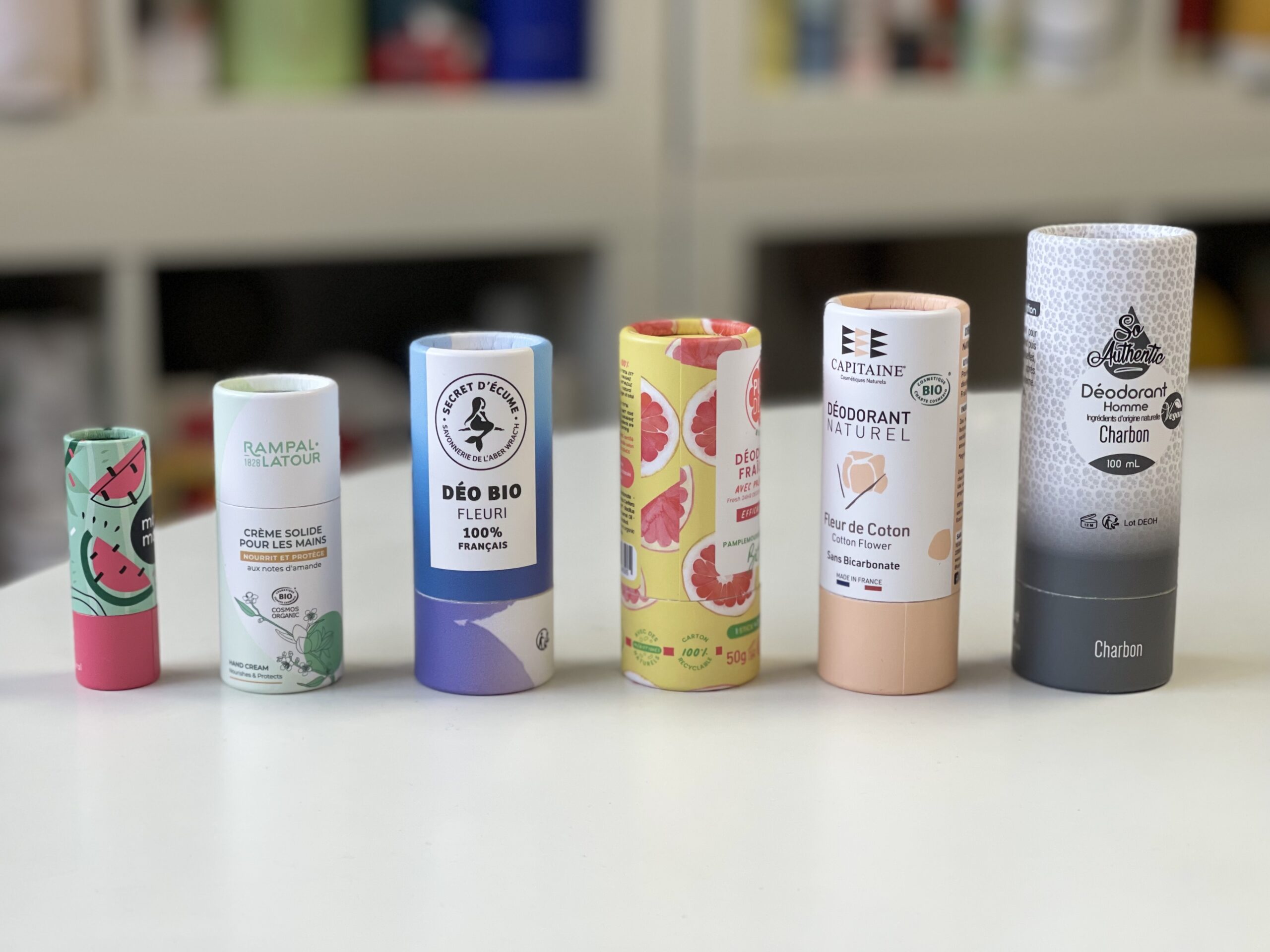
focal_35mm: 64
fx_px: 2348
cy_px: 476
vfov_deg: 22.9
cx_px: 635
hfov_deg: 30.3
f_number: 2.2
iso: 80
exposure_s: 1/100
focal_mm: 7.5
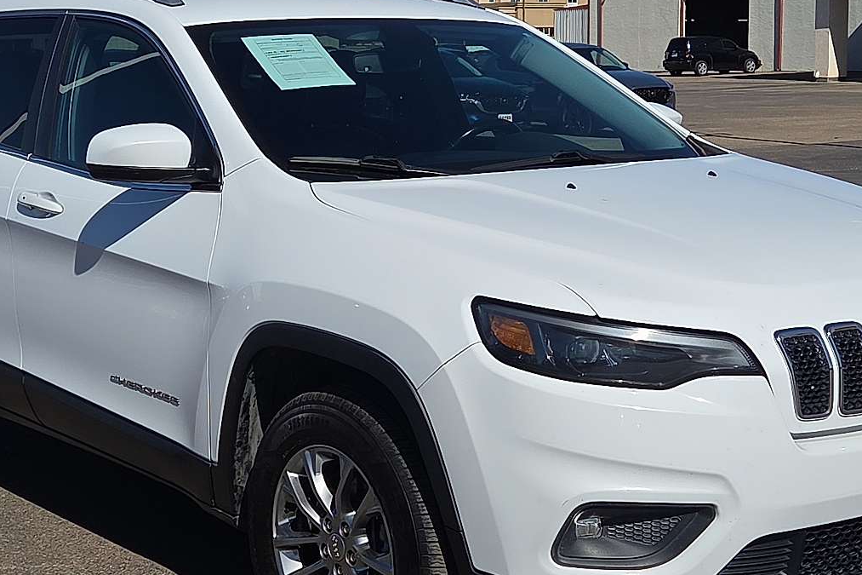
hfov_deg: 29.2
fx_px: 1652
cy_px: 310
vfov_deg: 19.7
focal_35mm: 69
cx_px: 448
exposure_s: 1/10000
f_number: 1.8
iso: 48
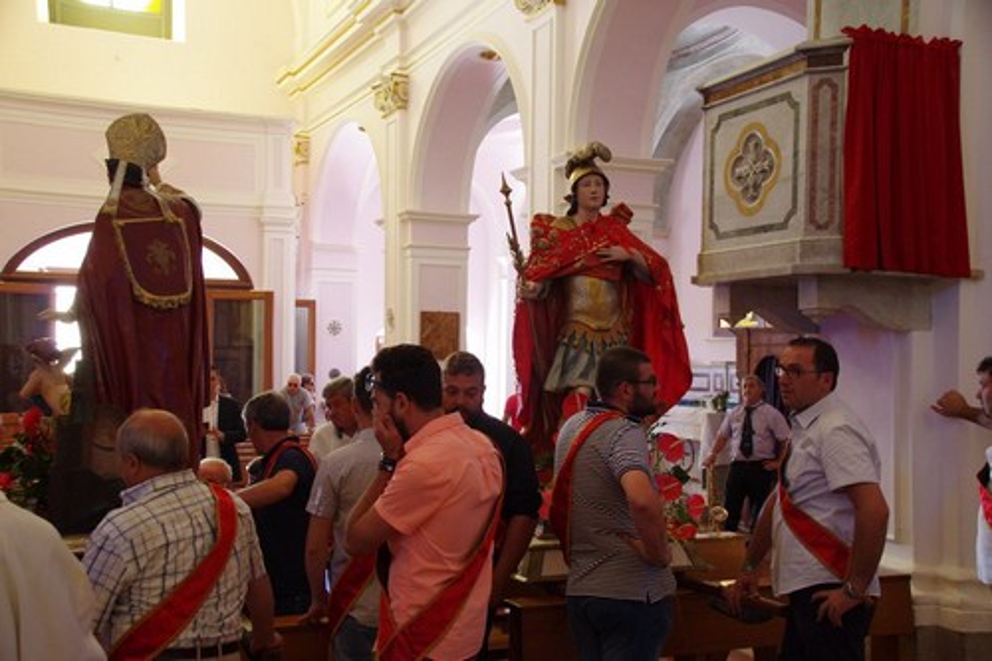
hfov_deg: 49.6
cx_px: 496
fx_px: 1074
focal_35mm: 39
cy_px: 330
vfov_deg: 34.2
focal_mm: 26
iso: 1600
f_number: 6.3
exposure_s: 1/30
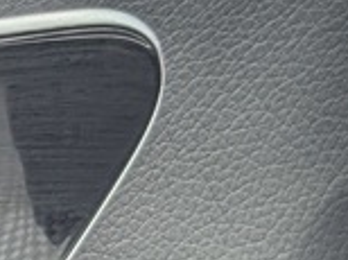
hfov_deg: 7.2
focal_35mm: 255
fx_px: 2560
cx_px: -527
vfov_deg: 5.8
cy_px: 301
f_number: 1.68
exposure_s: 1/148
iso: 19
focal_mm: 6.9
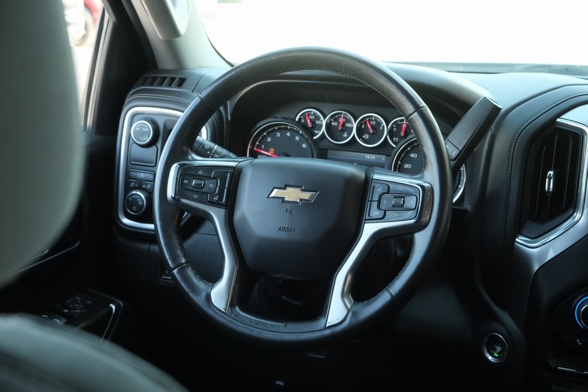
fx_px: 800
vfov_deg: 27.5
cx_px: 294
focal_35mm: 49
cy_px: 196
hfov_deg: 40.3
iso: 1600
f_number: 5
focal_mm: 32.9
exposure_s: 1/160
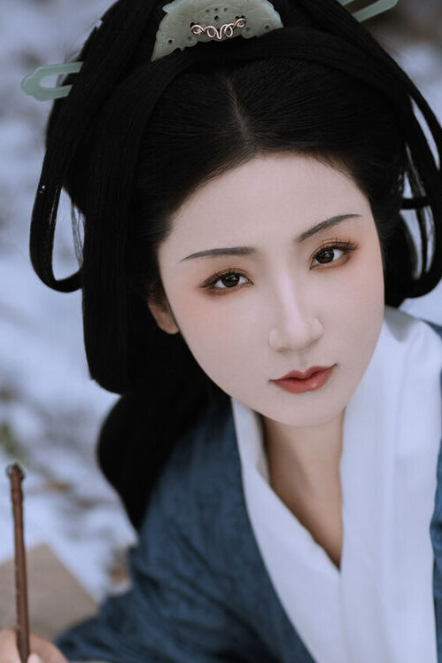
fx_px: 3295
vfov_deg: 11.4
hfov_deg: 7.7
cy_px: 633
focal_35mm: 179
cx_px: 386
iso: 100
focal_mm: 85
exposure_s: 1/500
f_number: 2
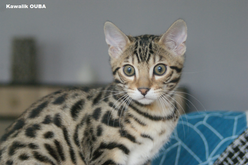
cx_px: 124
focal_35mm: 120
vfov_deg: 11.4
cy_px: 82
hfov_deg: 17.1
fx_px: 826
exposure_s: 1/25
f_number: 5.6
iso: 1600
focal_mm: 80
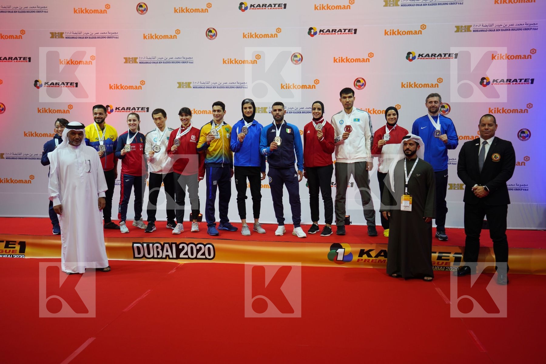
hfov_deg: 57.2
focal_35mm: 33
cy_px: 182
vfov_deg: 40.0
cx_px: 273
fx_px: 500
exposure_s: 1/80
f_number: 2.8
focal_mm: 33
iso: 320
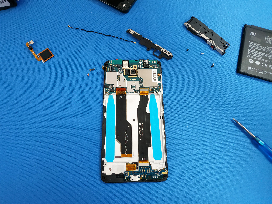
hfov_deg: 71.6
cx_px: 136
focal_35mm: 24
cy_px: 102
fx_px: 189
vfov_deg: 56.8
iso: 320
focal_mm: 3.94
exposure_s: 1/25
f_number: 1.9
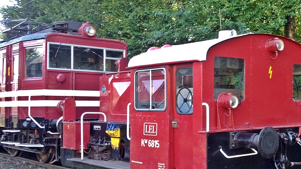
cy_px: 109
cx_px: 184
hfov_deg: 43.5
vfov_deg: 25.3
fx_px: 375
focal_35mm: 47
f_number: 2.4
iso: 64
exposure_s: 1/60
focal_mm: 4.28
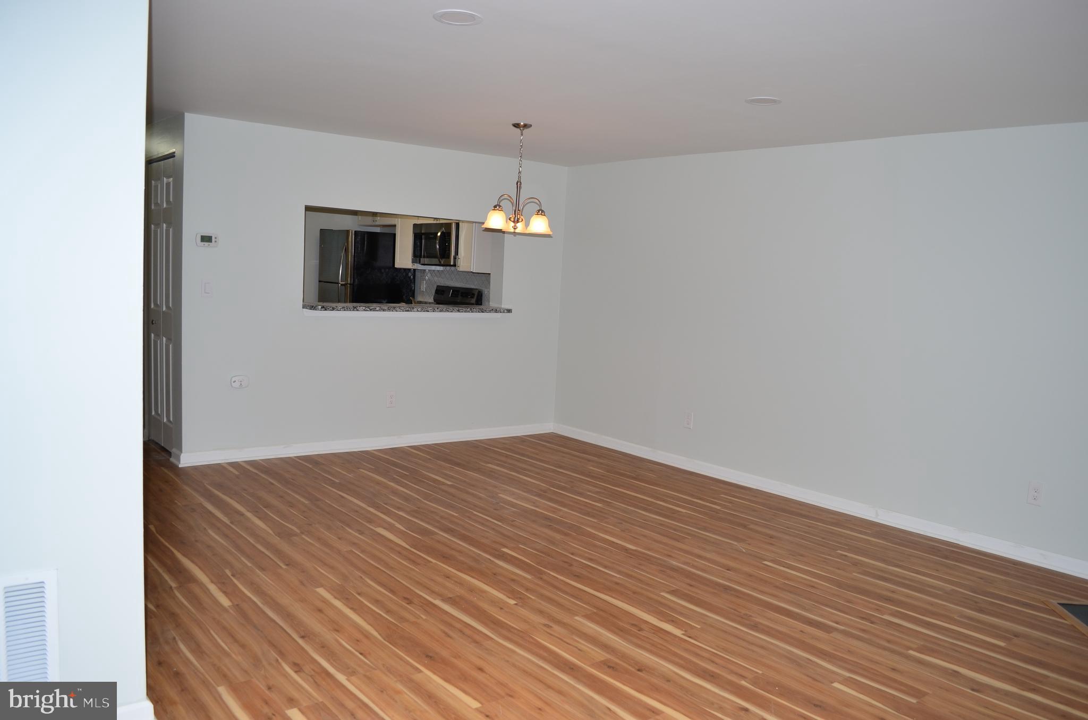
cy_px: 360
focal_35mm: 27
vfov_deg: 47.7
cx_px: 544
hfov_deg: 67.5
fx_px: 814
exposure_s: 1/100
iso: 200
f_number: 3.5
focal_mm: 18
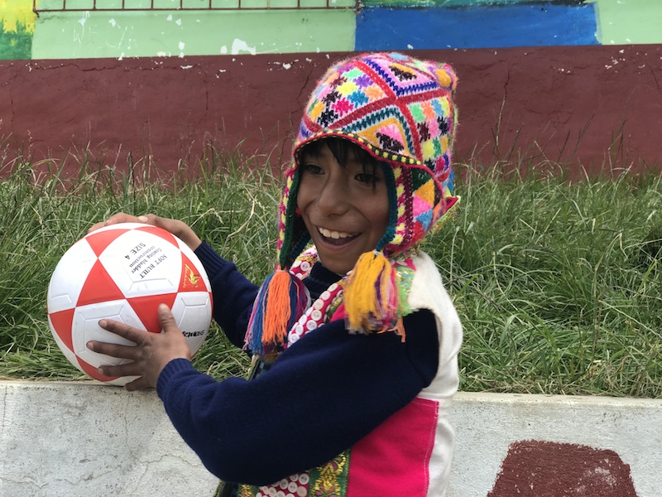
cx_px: 331
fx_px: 1090
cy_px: 248
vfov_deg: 25.7
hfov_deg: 33.8
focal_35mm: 57
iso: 20
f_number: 2.8
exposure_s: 1/259
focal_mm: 6.6
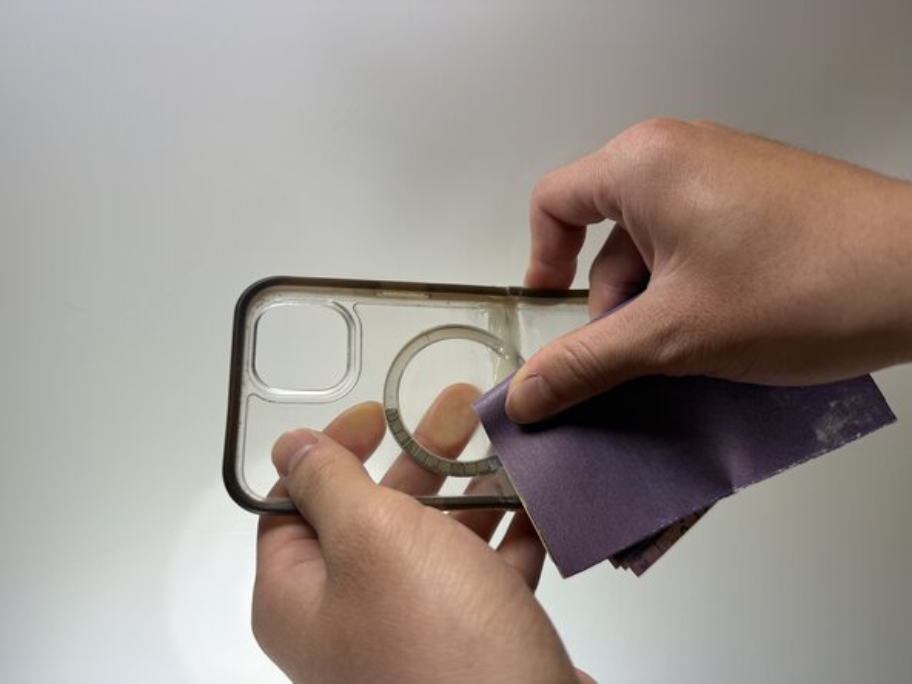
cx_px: 456
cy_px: 342
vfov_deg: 56.8
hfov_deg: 71.6
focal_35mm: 24
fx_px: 632
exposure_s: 1/514
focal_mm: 6.76
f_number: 1.78
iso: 80
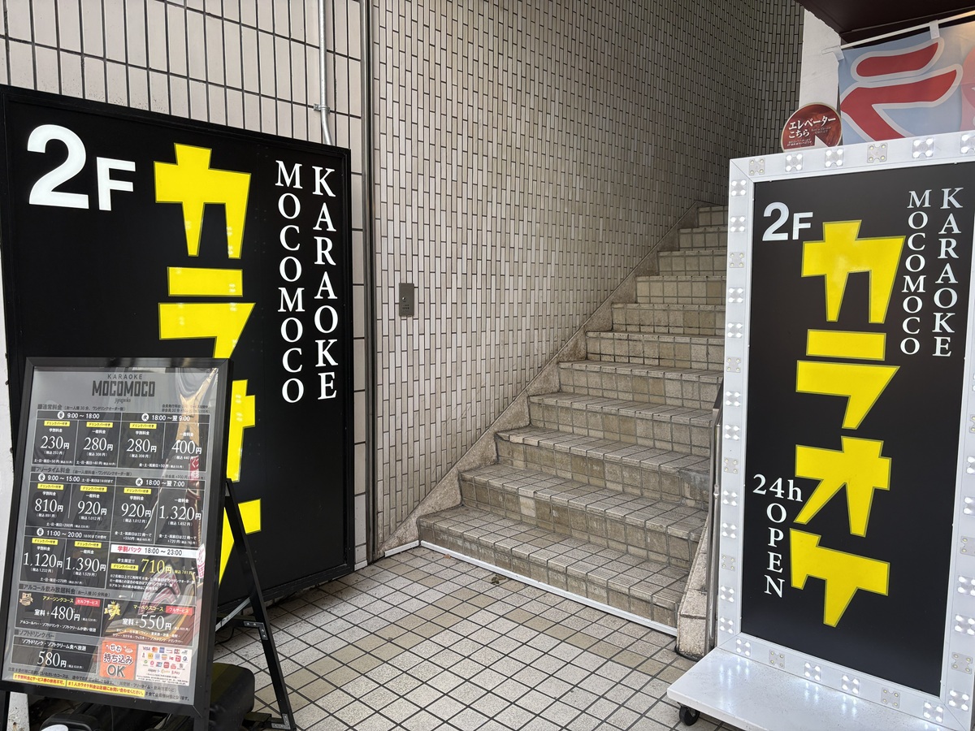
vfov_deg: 53.1
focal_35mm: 26
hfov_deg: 67.3
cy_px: 366
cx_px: 488
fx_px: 732
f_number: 1.6
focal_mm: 5.96
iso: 40
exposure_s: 1/306
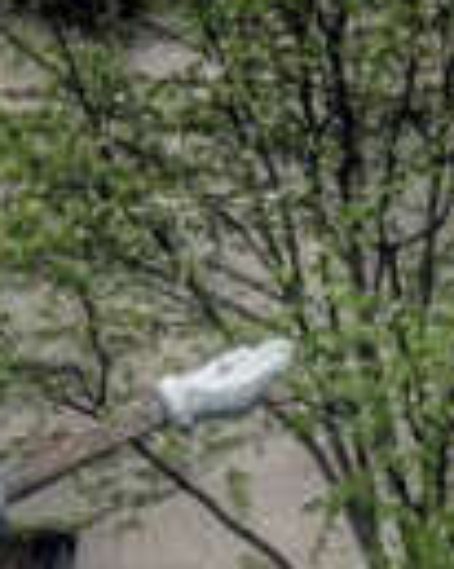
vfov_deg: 9.7
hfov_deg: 7.3
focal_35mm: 200
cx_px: -577
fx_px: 3363
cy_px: 313
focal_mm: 4.12
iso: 50
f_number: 2.4
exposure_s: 1/144
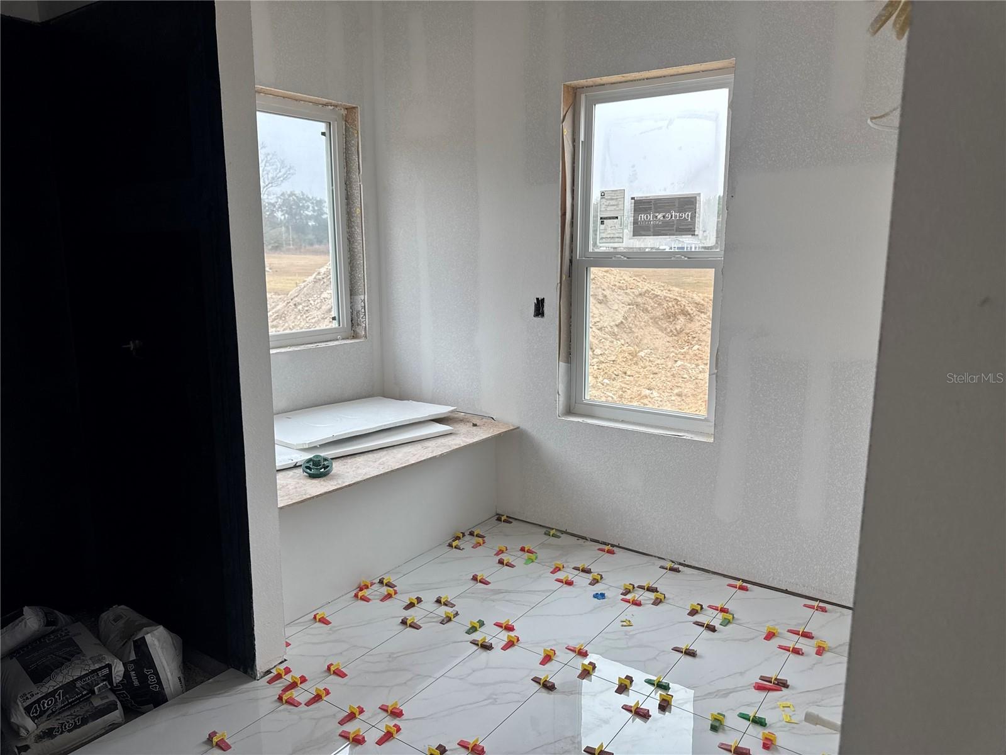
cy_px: 378
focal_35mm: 24
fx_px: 697
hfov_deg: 71.6
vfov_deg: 56.8
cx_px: 503
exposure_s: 1/121
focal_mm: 6.76
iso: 100
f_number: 1.78
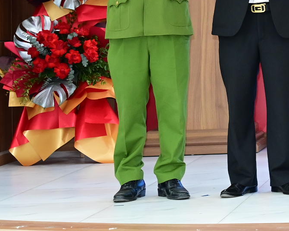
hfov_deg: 11.8
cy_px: -61
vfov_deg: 10.2
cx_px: 555
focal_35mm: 148
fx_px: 1266
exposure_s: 1/160
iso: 1600
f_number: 4
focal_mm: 35
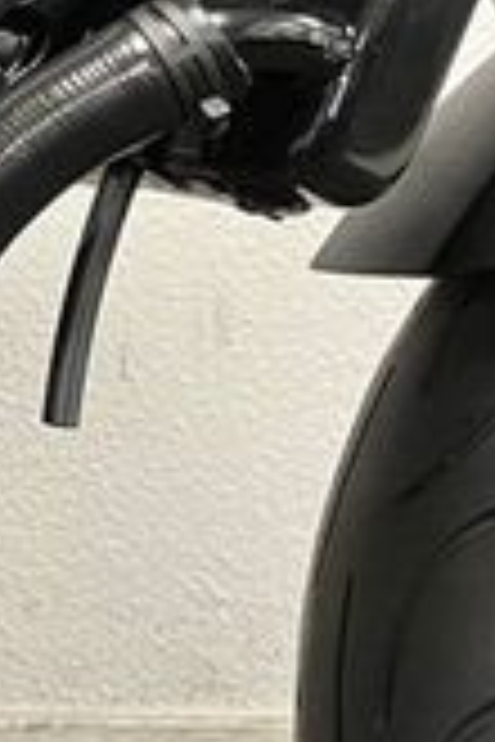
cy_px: 22
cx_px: -900
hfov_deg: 10.2
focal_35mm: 105
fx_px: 2165
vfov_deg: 19.0
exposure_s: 1/50
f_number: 1.6
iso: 400
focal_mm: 5.1
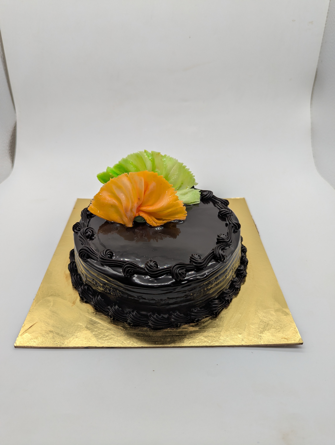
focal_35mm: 24
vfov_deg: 71.5
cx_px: 168
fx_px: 309
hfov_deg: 56.9
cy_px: 222
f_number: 1.85
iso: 40
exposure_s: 1/967
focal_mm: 6.81
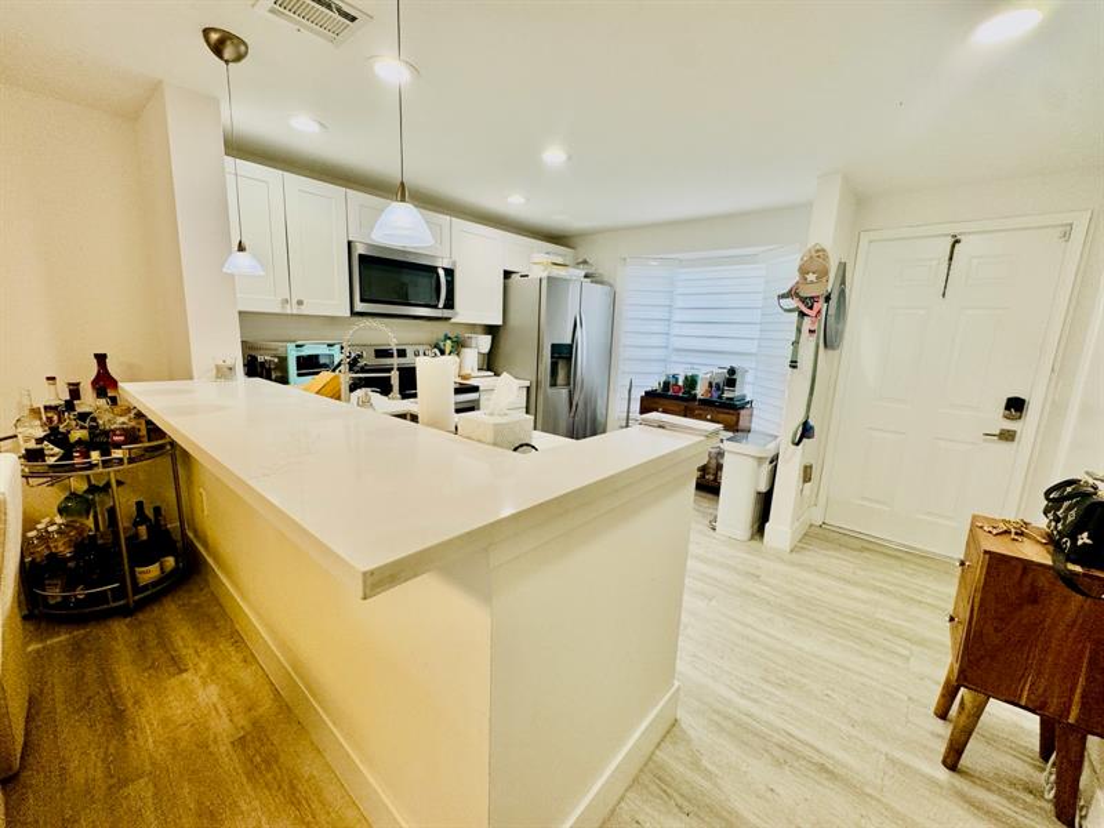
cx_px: 552
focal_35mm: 14
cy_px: 414
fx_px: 446
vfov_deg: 85.7
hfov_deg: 102.1
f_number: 2.2
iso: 125
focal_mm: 2.22
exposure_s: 1/120
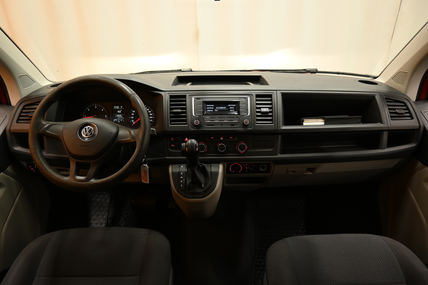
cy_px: 142
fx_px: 285
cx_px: 214
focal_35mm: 24
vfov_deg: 53.1
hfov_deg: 73.7
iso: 560
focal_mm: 16
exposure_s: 1/25
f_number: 3.5
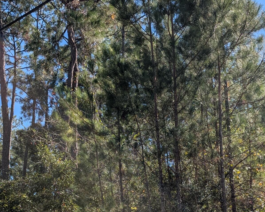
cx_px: 130
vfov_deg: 24.8
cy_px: 205
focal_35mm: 59
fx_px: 463
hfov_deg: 32.0
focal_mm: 6.9
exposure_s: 1/1038
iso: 20
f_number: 1.68
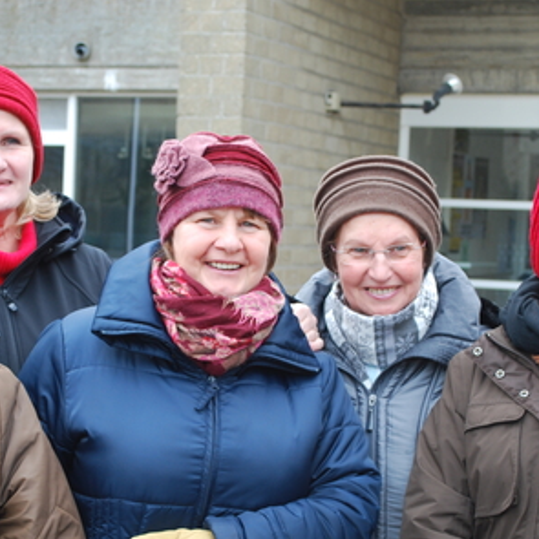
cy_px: 331
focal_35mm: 91
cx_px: 223
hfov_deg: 19.1
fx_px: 1601
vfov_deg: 19.1
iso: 200
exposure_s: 1/40
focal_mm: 35
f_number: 5.3
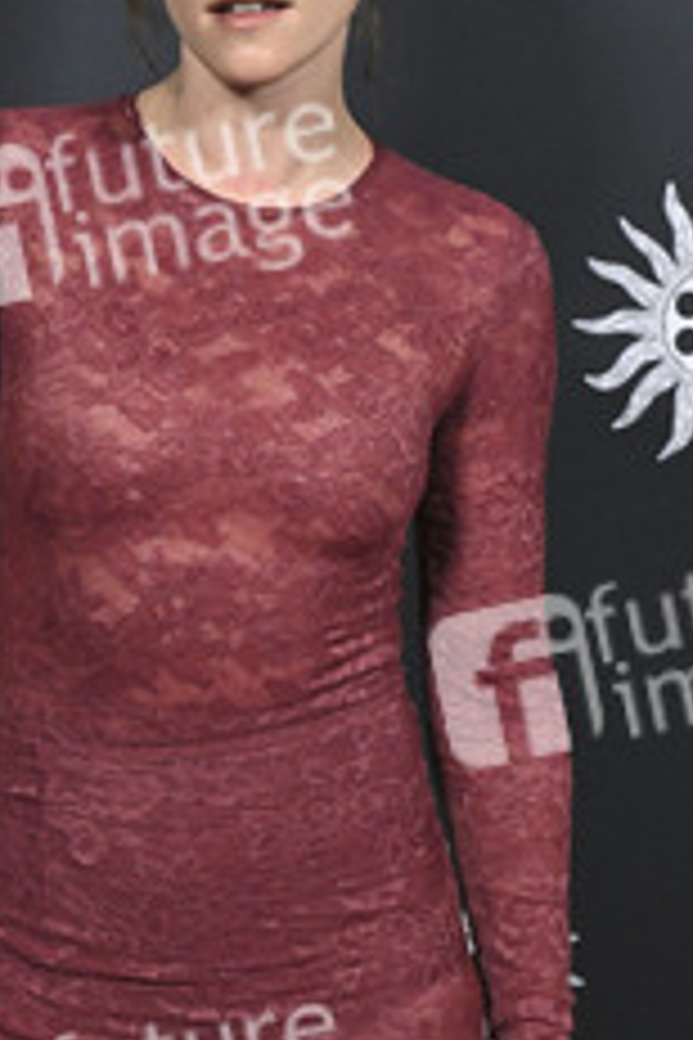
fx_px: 2945
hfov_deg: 13.4
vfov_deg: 20.0
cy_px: 437
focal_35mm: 102
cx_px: 252
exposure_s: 1/320
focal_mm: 59
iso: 2500
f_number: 6.3
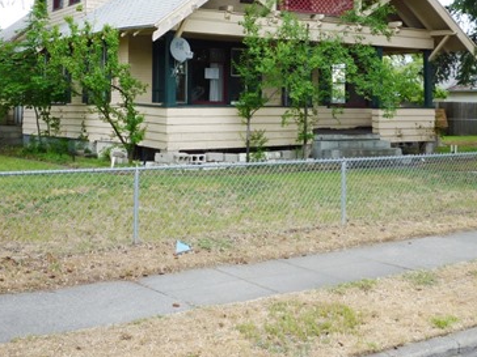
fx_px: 703
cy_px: 50
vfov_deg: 27.7
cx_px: 236
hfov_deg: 37.5
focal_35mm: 51
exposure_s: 1/200
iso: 80
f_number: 3.3
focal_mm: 5.2
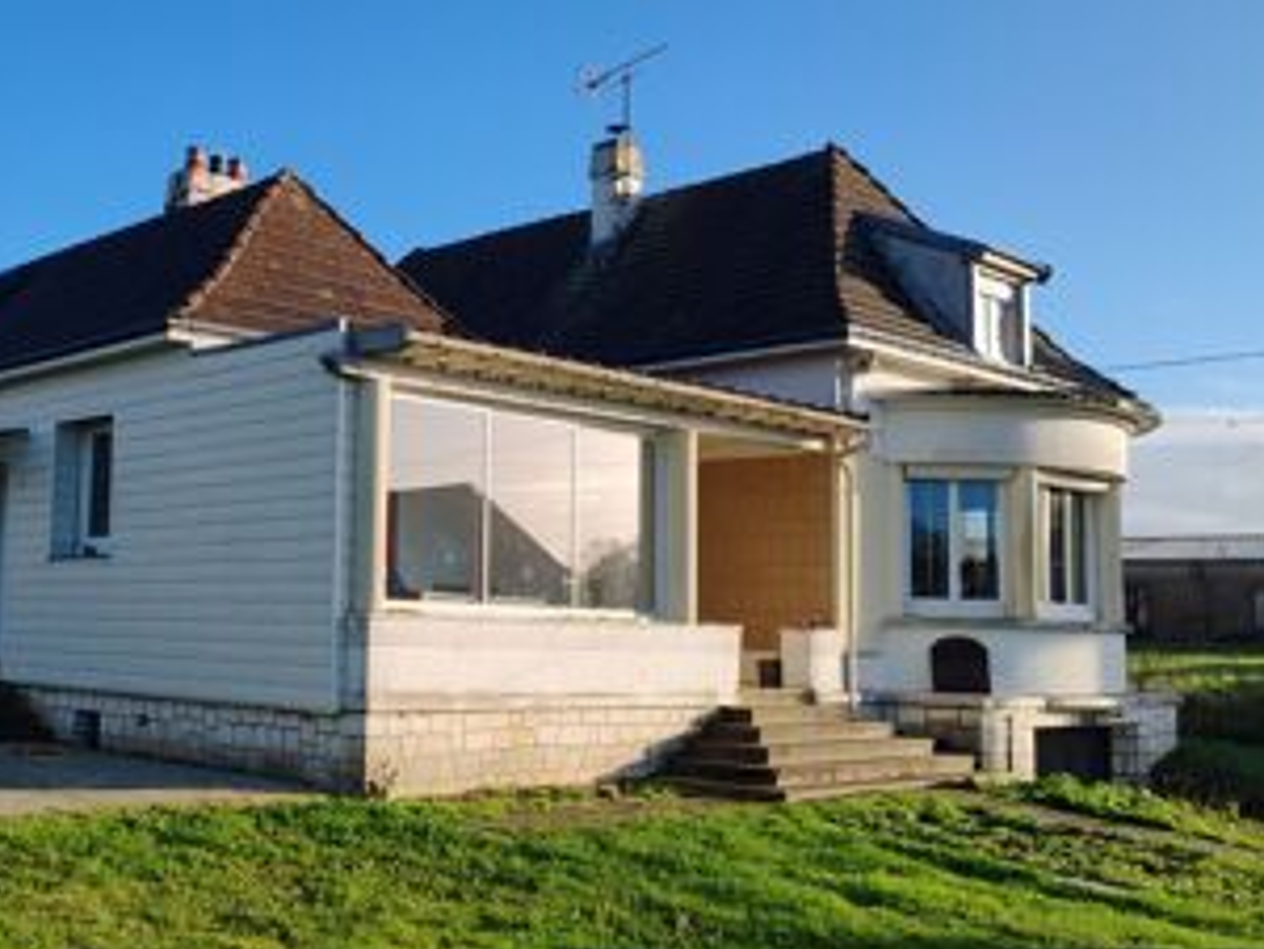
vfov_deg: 33.6
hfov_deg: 42.9
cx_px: 365
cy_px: 483
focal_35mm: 43
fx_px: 1571
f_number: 1.9
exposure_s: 1/480
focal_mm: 6.12
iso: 50
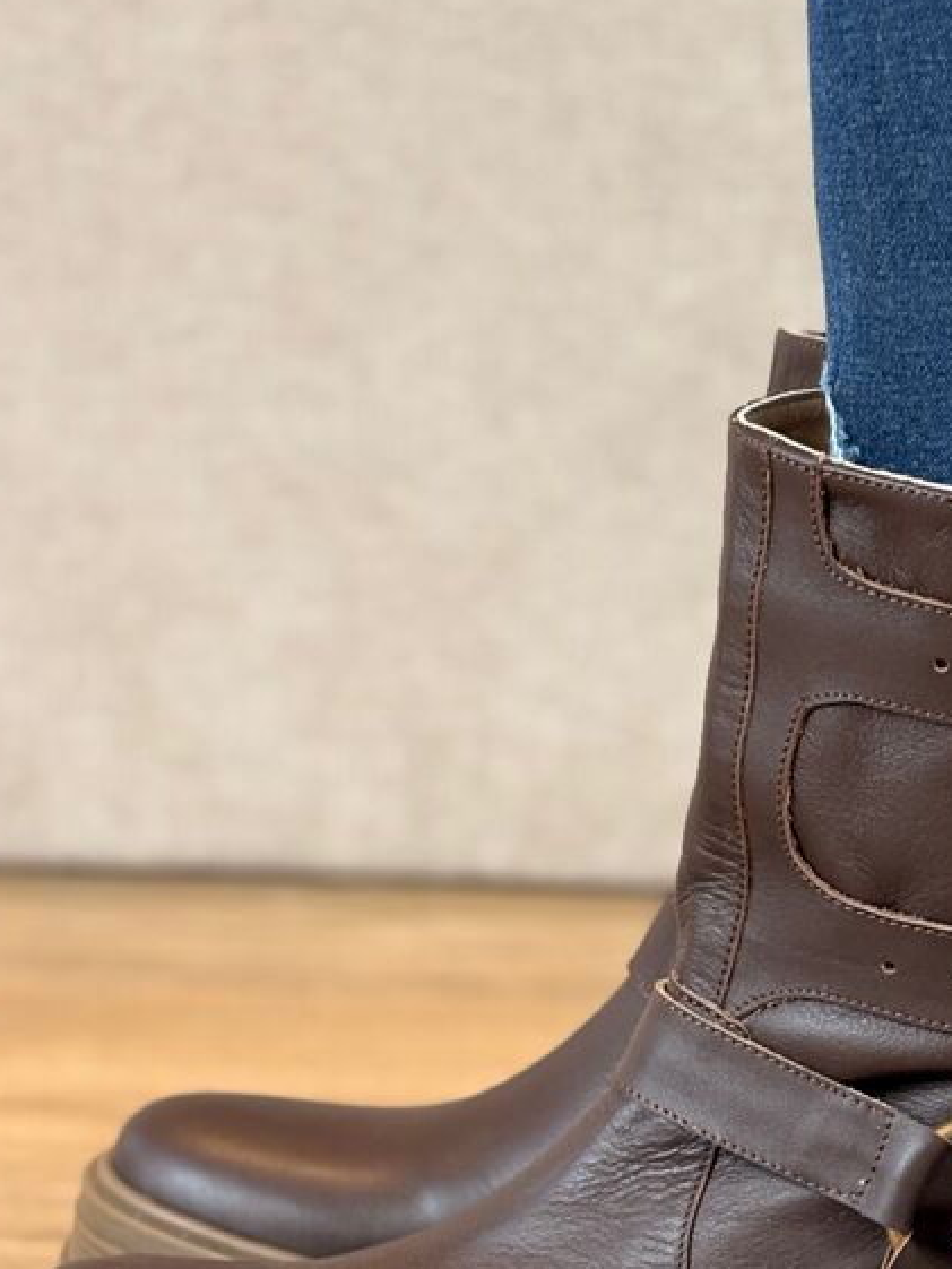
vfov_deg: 17.3
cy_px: 1022
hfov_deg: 13.1
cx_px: 752
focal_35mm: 113
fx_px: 4142
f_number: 1.6
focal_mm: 5.96
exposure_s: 1/50
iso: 64
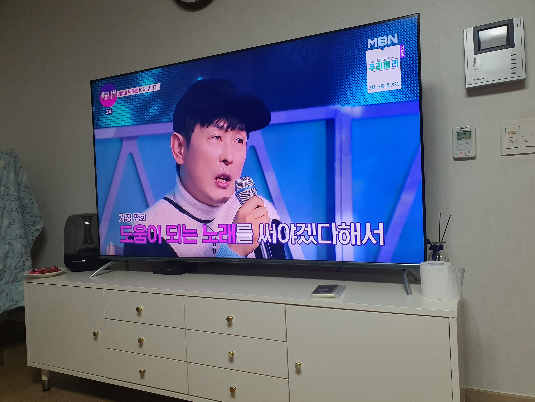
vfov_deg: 53.1
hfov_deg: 67.3
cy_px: 201
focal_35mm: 26
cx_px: 268
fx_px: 402
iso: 160
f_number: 2.4
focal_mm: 4.3
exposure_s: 1/60
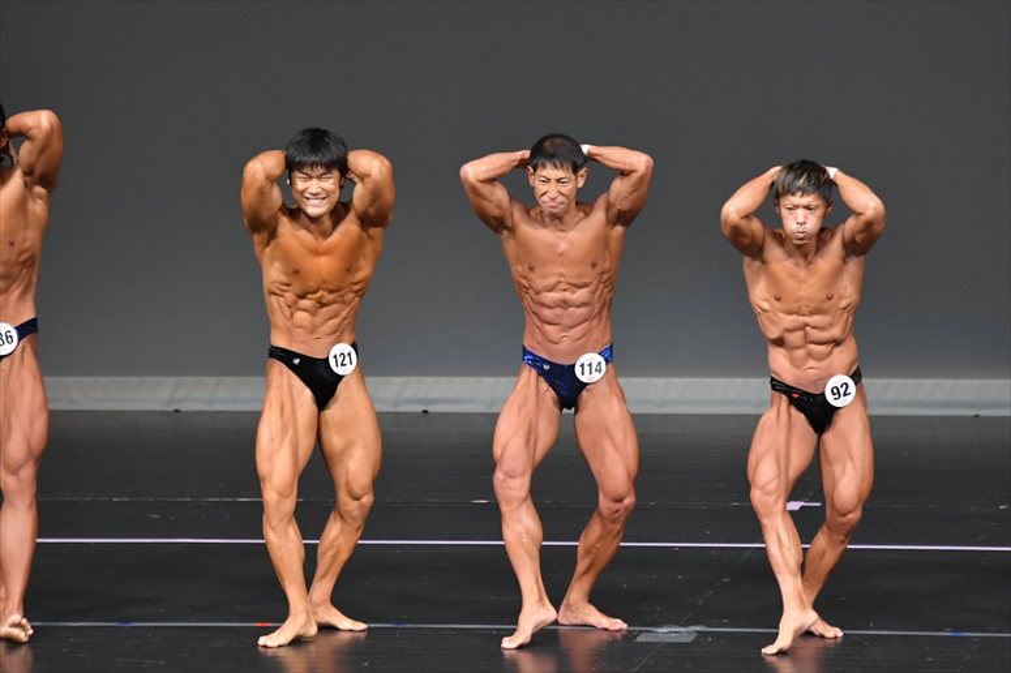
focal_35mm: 315
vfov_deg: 4.4
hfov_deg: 6.5
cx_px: 506
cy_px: 336
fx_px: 8842
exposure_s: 1/400
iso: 5000
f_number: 5.6
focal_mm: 210
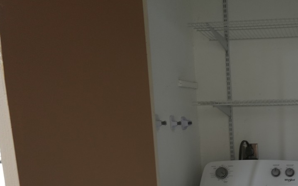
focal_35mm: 46
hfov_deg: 38.5
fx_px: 374
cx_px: 300
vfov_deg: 26.4
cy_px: 190
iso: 160
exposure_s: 1/125
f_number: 2
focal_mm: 7.6
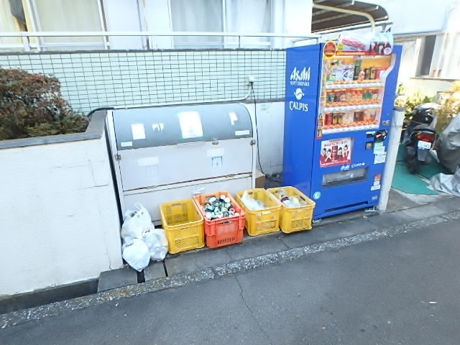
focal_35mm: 21
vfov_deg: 63.4
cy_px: 172
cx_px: 230
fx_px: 279
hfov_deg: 79.0
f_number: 3.5
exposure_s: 1/250
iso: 500
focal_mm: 3.7
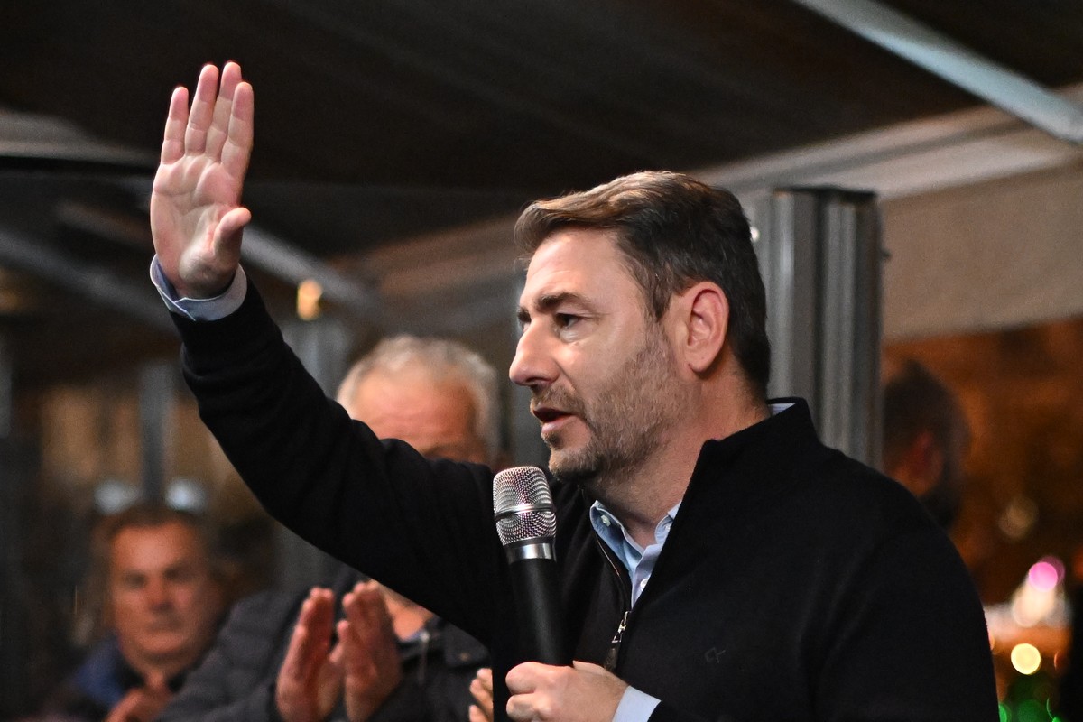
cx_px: 542
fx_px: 1504
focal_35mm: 50
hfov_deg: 39.6
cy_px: 361
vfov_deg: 27.0
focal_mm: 50
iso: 6400
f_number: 2.2
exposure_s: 1/800
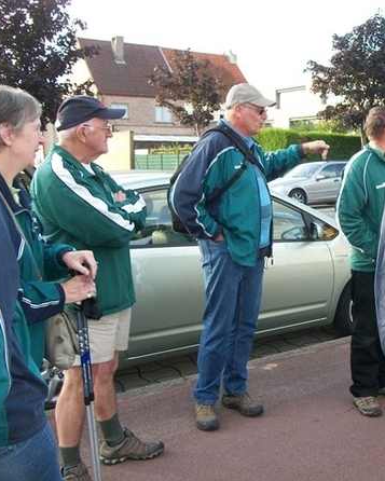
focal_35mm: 42
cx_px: 297
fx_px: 598
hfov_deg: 34.8
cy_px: 242
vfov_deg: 43.8
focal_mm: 5.7
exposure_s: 1/125
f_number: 2.9
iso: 80
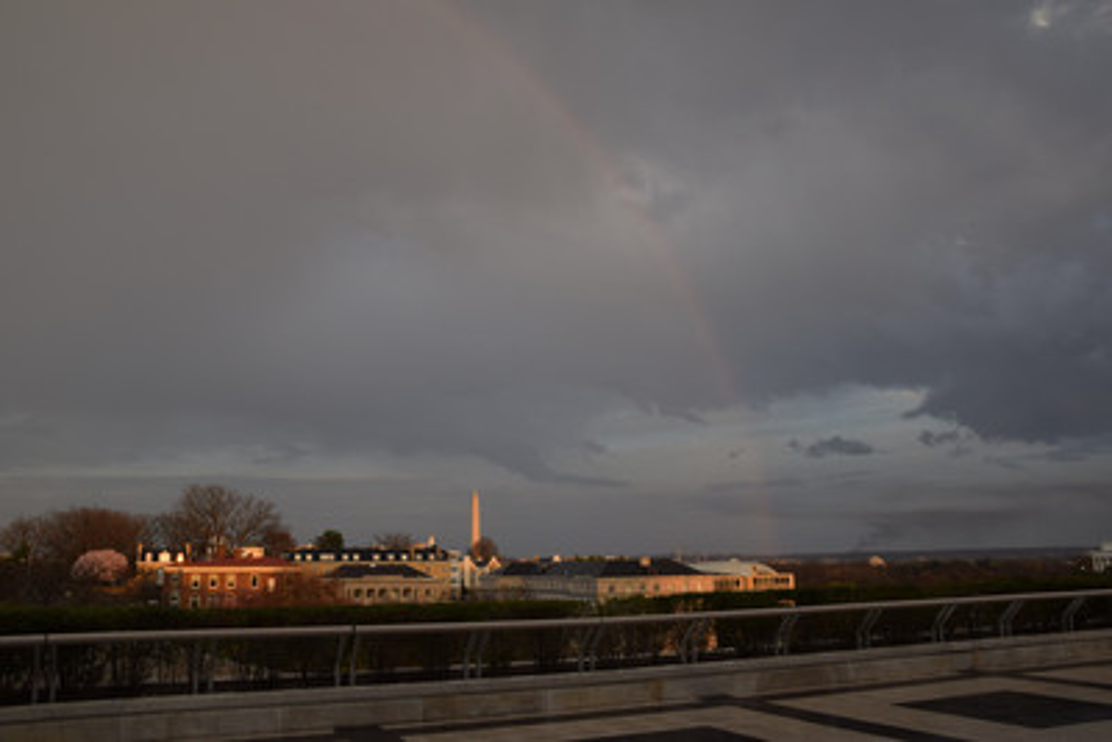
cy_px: 371
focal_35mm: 32
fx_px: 973
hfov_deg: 59.5
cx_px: 556
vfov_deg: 41.7
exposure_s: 1/200
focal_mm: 21
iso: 400
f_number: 8
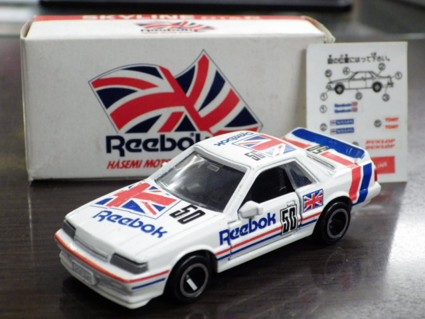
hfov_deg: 27.4
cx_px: 212
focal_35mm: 71
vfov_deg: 20.7
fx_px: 872
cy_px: 160
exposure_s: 1/50
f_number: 4.2
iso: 800
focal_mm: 12.8
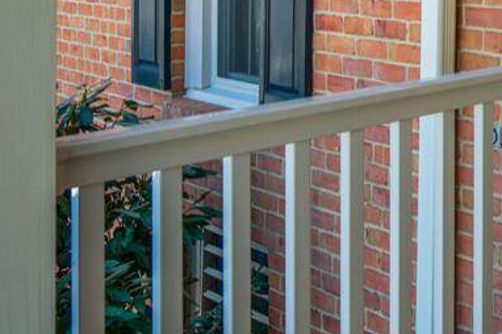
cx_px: 783
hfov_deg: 25.5
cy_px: -76
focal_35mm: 55
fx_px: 766
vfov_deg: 22.5
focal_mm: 14
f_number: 4
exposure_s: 1/125
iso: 100
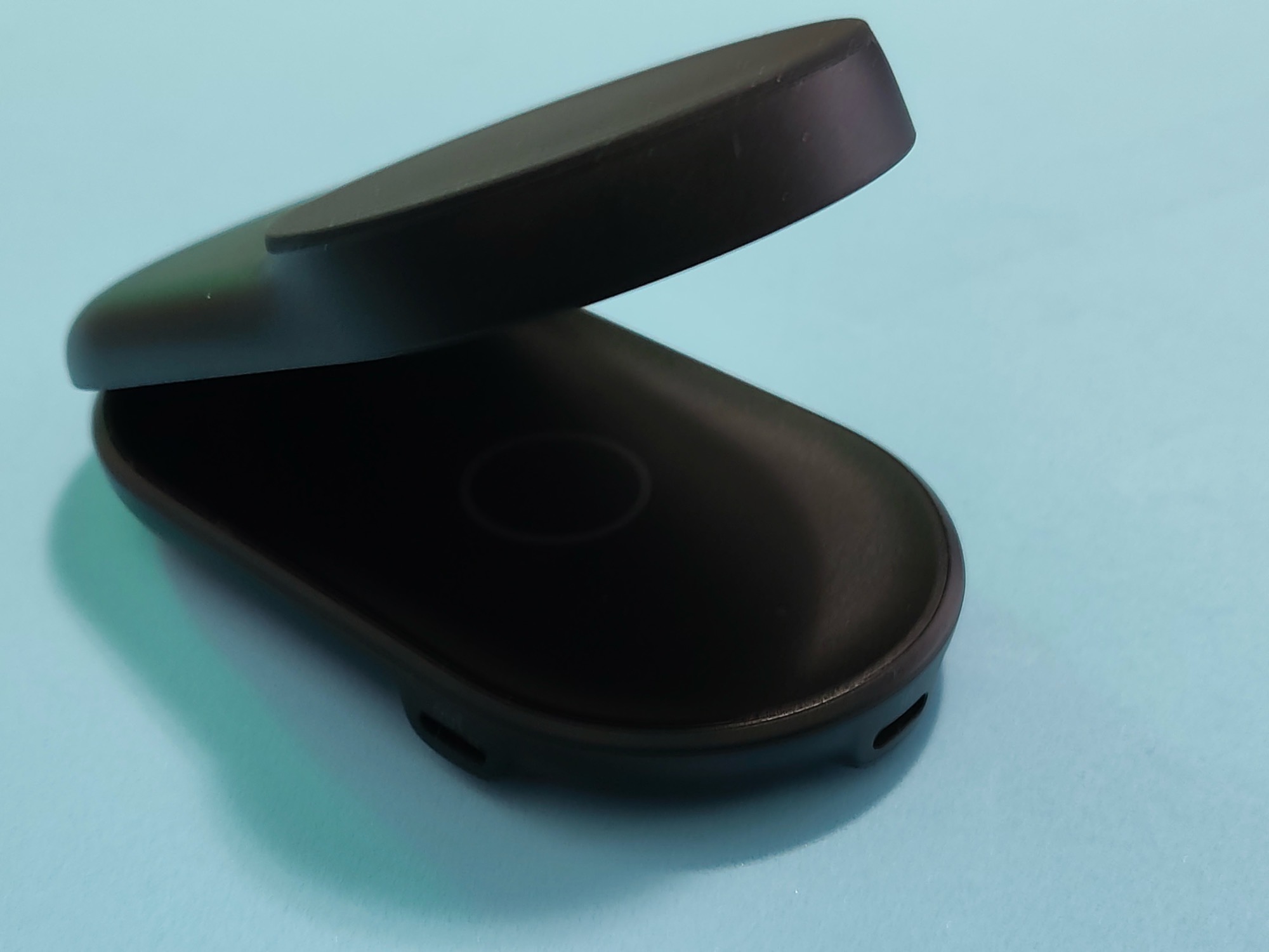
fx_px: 1833
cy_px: 476
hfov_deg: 38.2
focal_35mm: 50
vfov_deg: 29.1
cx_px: 634
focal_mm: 5.56
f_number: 1.88
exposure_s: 1/25
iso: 1303
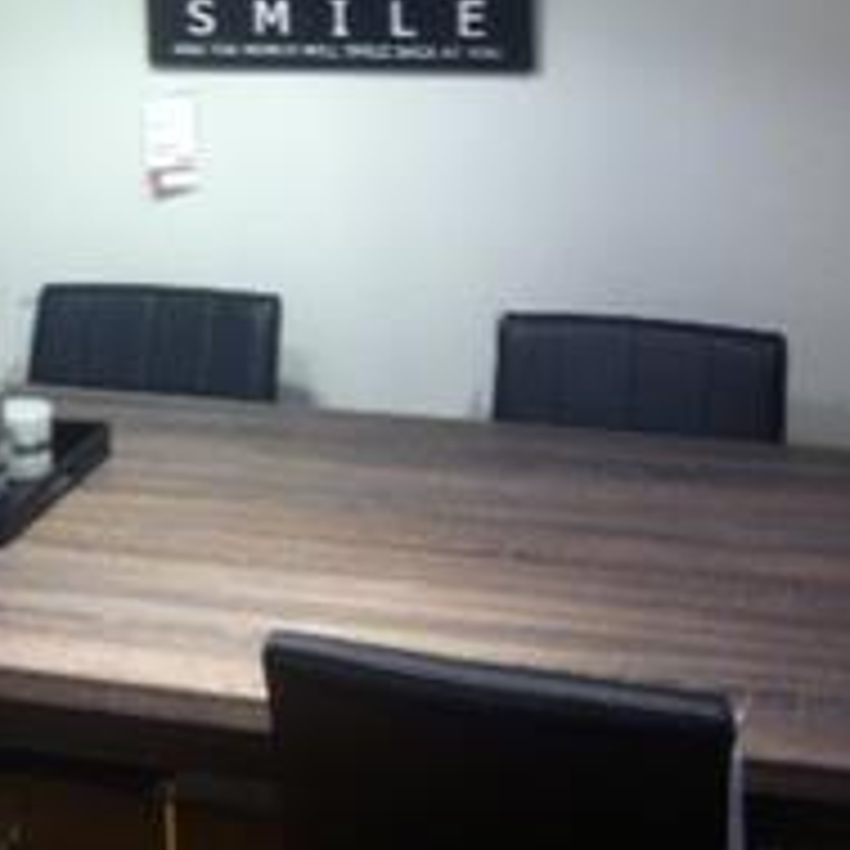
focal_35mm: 75
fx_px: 2084
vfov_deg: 22.5
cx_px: 236
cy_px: 83
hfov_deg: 22.9
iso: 125
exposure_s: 1/15
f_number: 2.8
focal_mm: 3.85
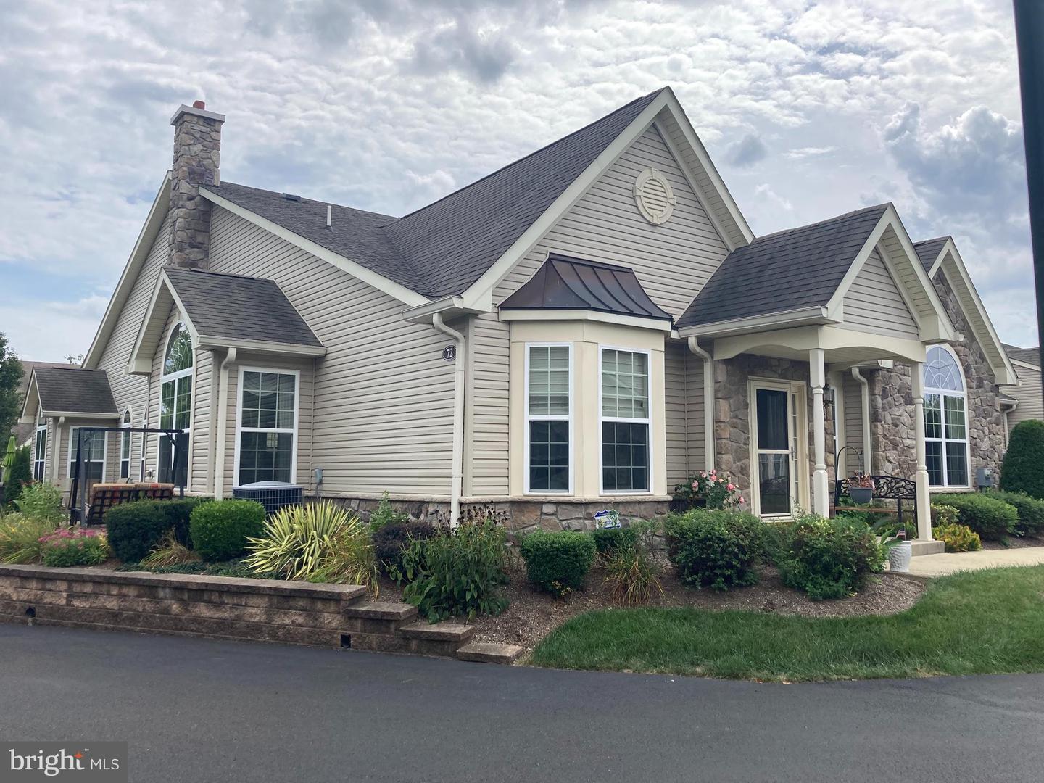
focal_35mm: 28
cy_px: 392
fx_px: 844
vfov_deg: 49.7
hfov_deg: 63.4
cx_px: 522
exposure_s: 1/2525
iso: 20
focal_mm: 3.99
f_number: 1.8
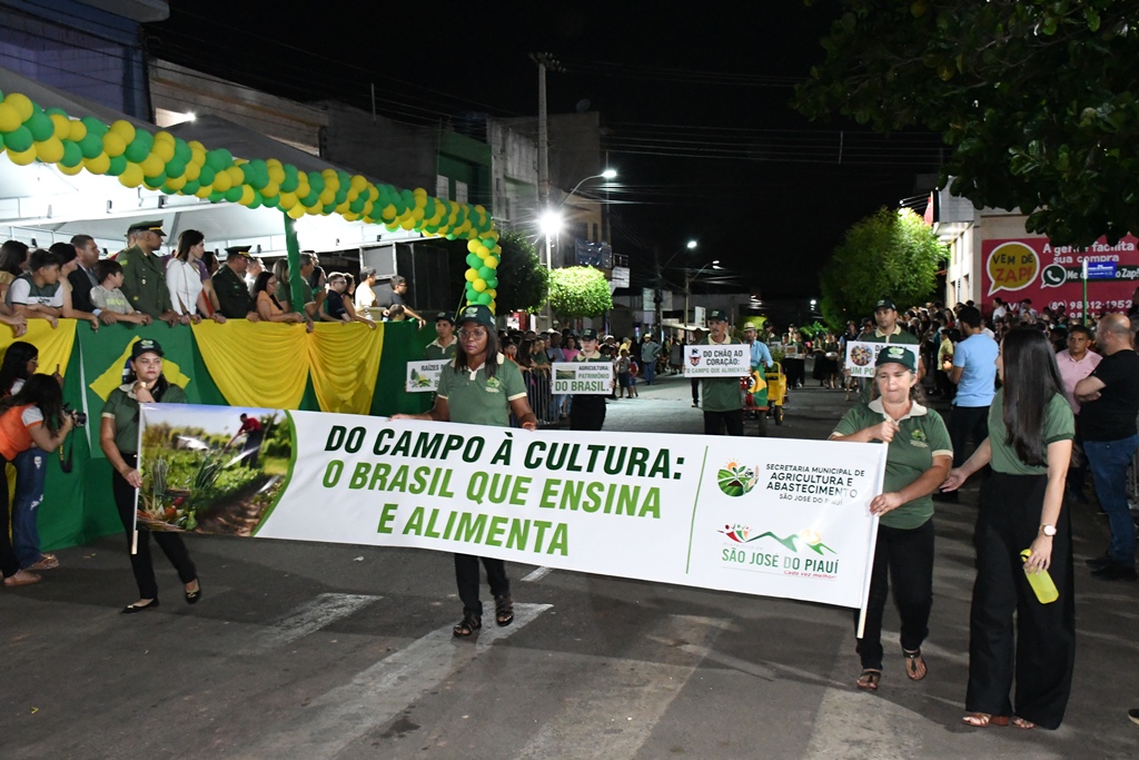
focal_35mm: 39
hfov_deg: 49.5
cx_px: 570
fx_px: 1234
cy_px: 380
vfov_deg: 34.2
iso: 8000
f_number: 5
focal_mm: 26
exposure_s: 1/80
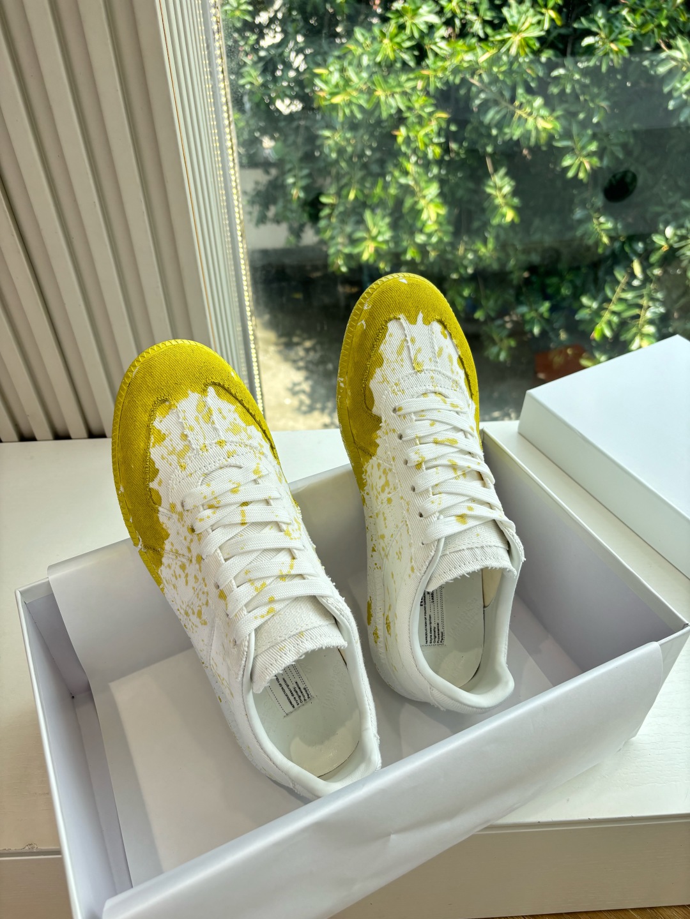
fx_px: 691
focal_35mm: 26
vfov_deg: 67.3
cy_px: 460
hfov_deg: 53.1
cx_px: 345
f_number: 1.6
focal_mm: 5.96
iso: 50
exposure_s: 1/594
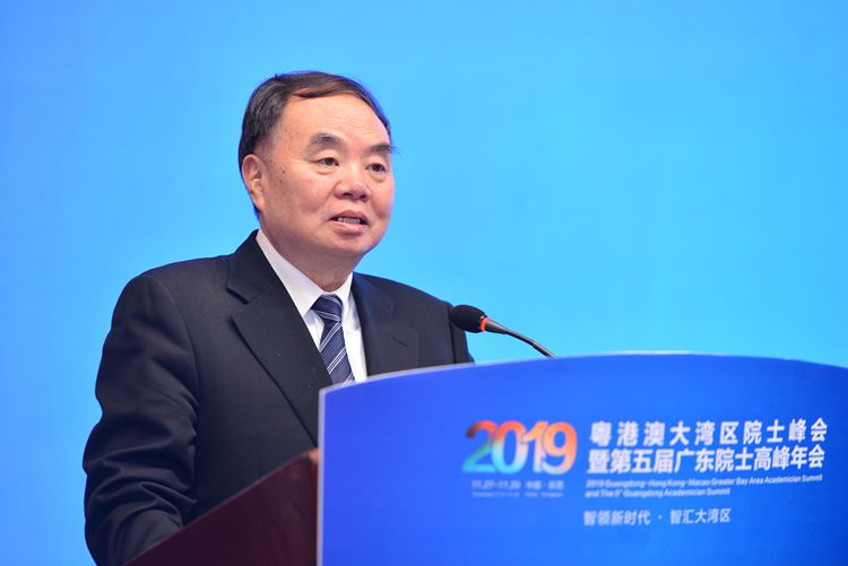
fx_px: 4596
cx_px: 424
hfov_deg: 10.5
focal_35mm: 195
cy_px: 283
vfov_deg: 7.1
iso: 1250
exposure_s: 1/125
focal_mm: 195
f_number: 3.5
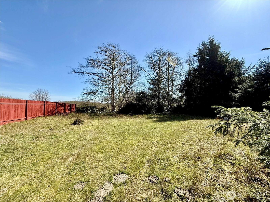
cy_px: 101
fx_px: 109
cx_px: 135
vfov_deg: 85.7
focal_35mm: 14
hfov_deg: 102.1
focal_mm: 2.22
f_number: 2.2
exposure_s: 1/1368
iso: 50
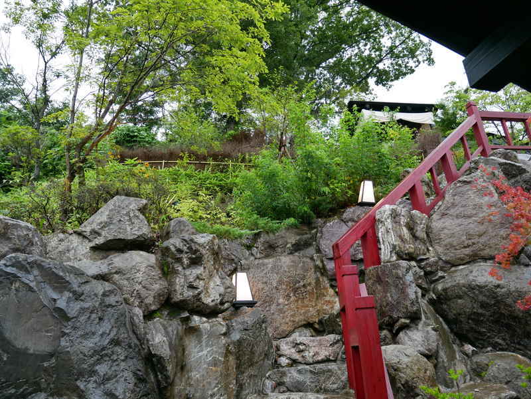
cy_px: 200
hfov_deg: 71.6
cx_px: 266
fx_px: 368
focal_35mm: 24
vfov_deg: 56.9
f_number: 3.5
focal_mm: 12
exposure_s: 1/60
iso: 250
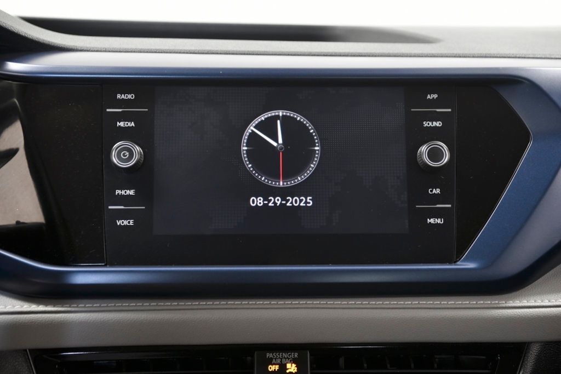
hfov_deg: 42.7
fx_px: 717
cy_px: 187
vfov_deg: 29.3
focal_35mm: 46
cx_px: 280
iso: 1000
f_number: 4.5
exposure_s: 1/100
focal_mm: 46
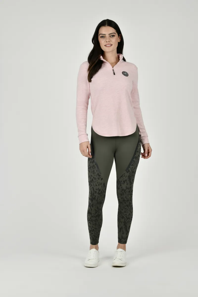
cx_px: 99
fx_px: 619
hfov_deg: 18.2
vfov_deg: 27.0
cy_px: 148
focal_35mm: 75
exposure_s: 1/160
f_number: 7.1
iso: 200
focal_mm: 75
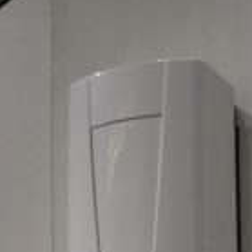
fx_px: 1087
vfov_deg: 11.2
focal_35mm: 132
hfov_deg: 12.0
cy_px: 598
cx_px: 470
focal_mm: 3.81
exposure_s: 1/131
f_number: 2.2
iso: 125
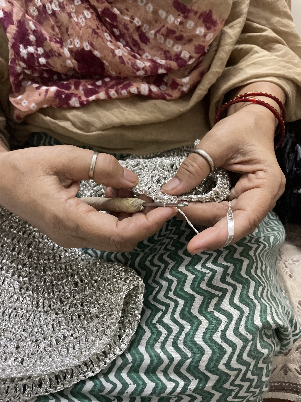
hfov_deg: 53.1
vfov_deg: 67.3
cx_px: 150
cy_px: 201
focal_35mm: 26
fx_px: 301
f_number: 1.6
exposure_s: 1/33
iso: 500
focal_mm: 4.2
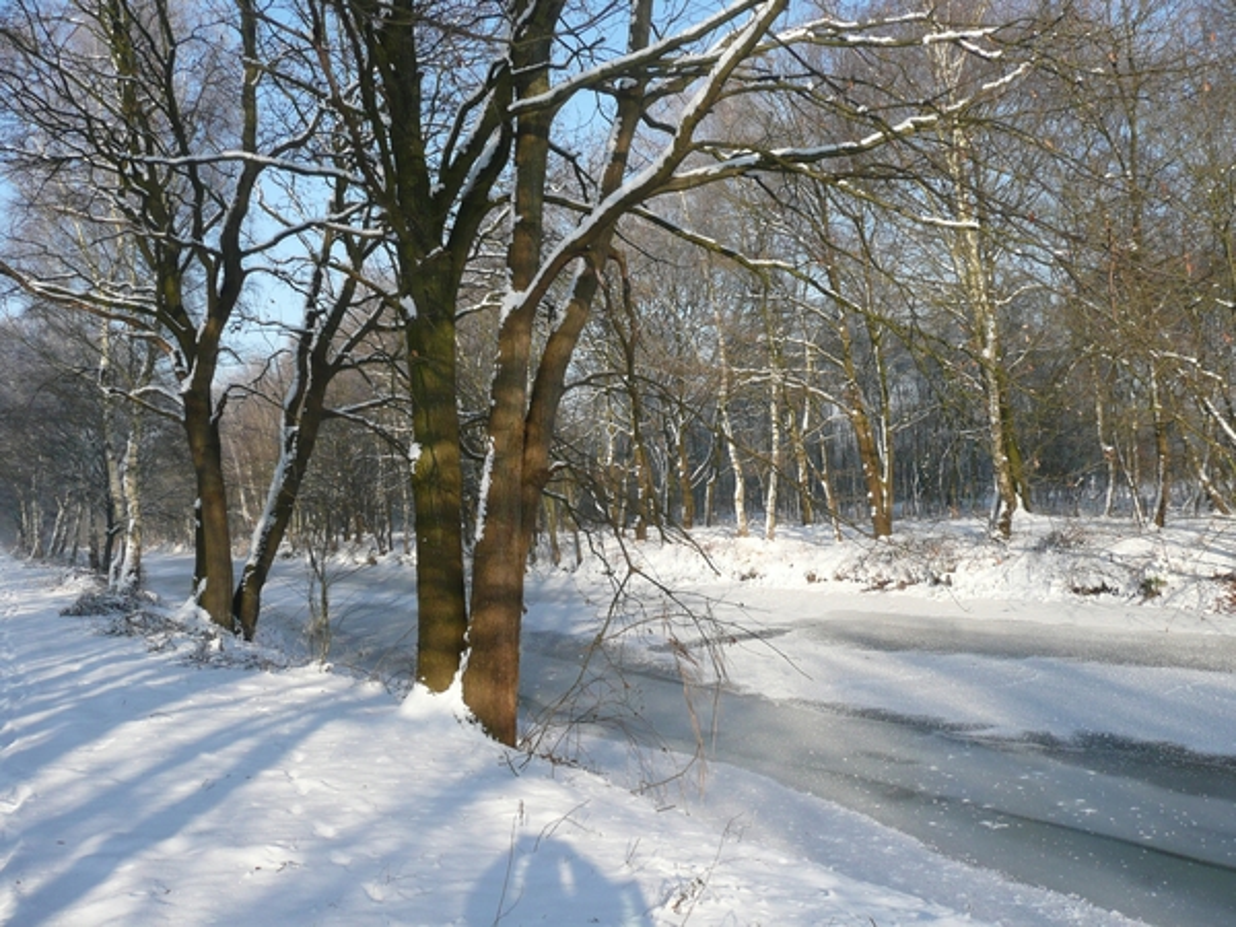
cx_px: 618
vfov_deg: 46.8
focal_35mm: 30
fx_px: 1071
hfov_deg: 60.0
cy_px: 464
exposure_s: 1/500
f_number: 3.4
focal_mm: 4.9
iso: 100
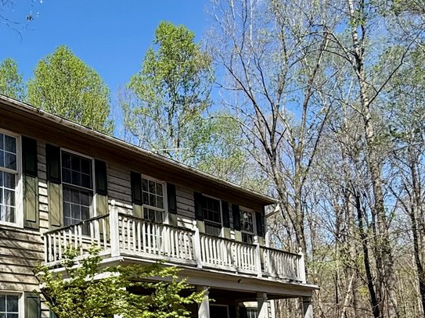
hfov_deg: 43.1
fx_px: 479
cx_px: 30
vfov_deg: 34.5
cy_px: 293
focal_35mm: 39
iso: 50
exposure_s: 1/1368
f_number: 2.2
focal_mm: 2.22
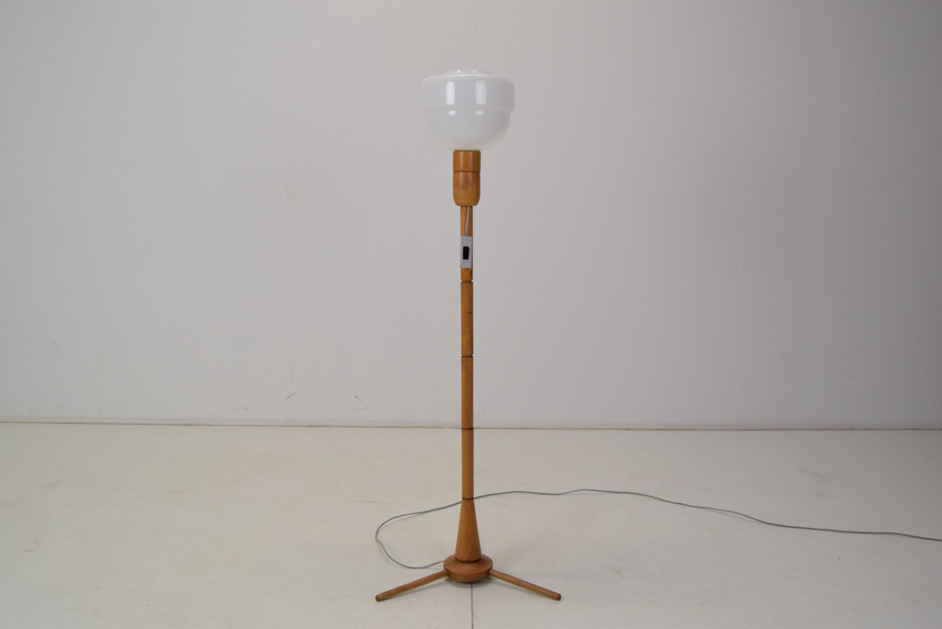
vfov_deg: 43.7
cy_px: 314
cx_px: 471
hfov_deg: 61.9
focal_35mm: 30
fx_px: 786
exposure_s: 1/250
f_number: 8
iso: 1600
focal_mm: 20
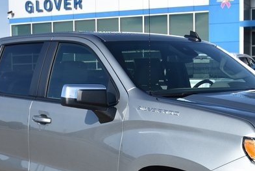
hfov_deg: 25.9
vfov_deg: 17.4
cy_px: 135
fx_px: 553
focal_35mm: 78
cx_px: 161
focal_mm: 20
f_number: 4.5
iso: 100
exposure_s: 1/1000
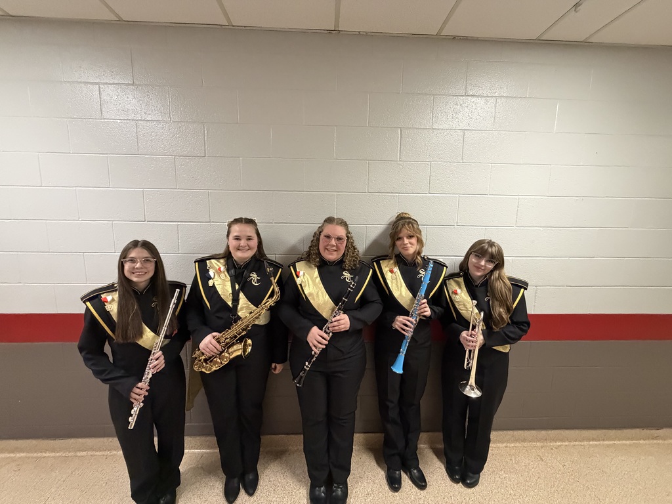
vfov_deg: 85.7
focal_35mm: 14
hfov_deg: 102.1
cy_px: 252
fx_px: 272
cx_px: 336
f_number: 2.2
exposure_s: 1/60
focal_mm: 2.22
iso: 640
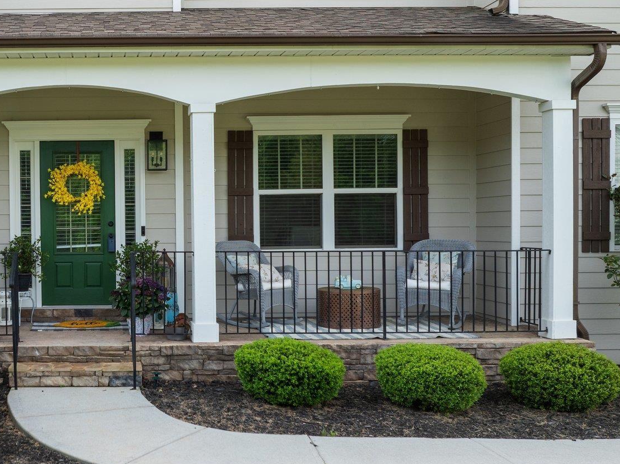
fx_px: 787
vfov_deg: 32.8
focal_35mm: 44
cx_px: 92
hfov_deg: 40.5
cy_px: 203
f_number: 5
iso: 100
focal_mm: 12.29
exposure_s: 1/10
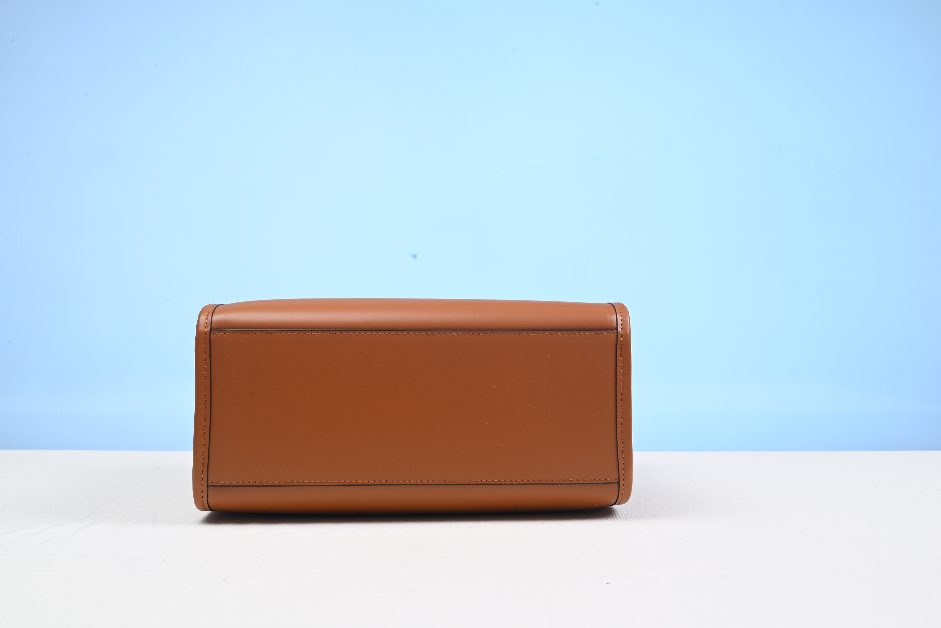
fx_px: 1046
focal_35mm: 40
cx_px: 470
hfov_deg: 48.4
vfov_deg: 33.4
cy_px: 314
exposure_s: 1/2
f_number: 16
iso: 100
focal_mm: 40
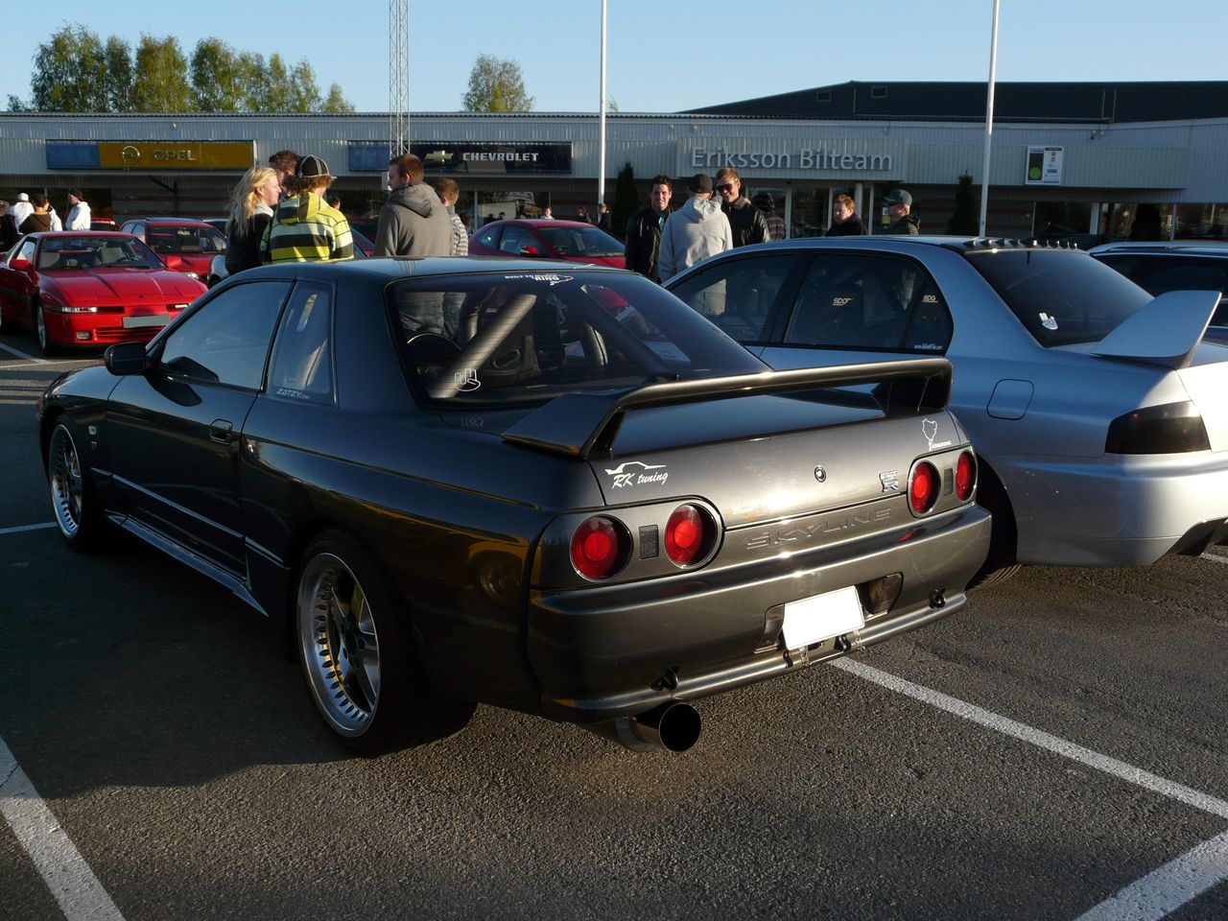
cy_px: 460
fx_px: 1242
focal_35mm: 35
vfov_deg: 40.7
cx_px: 614
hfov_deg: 52.6
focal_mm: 5.7
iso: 100
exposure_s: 1/640
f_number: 3.2
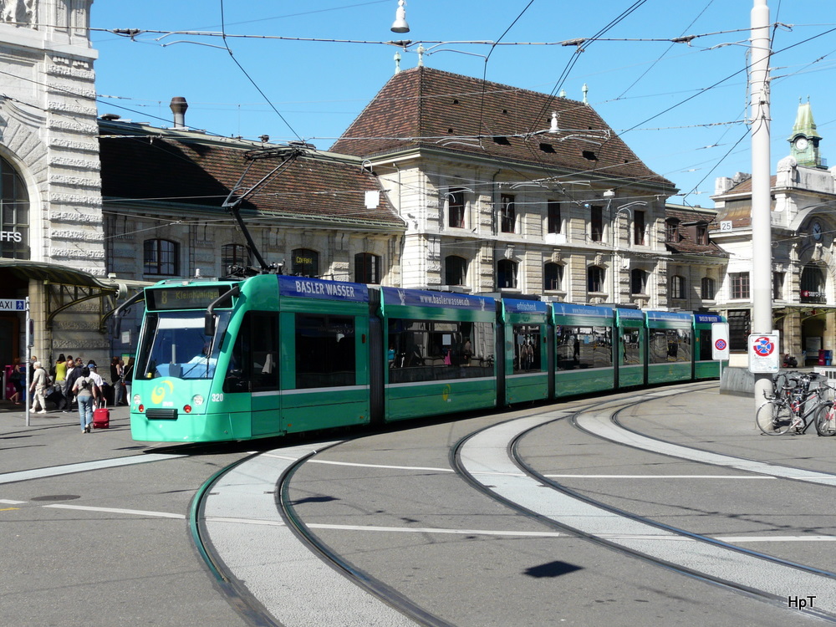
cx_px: 418
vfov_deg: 31.5
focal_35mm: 46
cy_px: 314
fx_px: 1111
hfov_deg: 41.2
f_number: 5.6
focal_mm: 7.5
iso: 100
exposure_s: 1/400
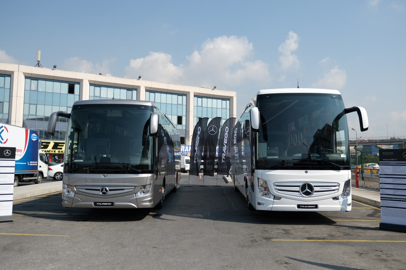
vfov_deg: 43.6
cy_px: 135
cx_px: 203
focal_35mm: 30
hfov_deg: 61.9
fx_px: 338
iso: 200
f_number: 2.8
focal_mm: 20
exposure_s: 1/3000
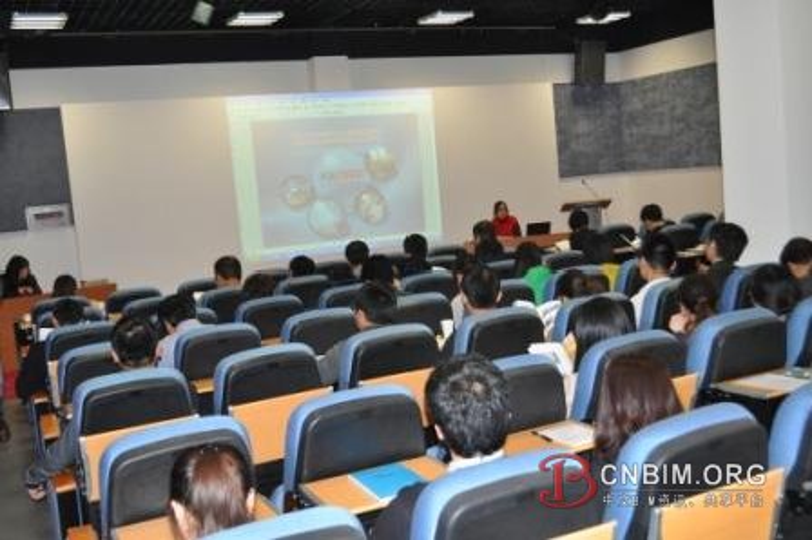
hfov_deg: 49.6
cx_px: 406
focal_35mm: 39
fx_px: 879
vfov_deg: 34.2
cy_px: 270
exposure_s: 1/60
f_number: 4.2
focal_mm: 26
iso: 800
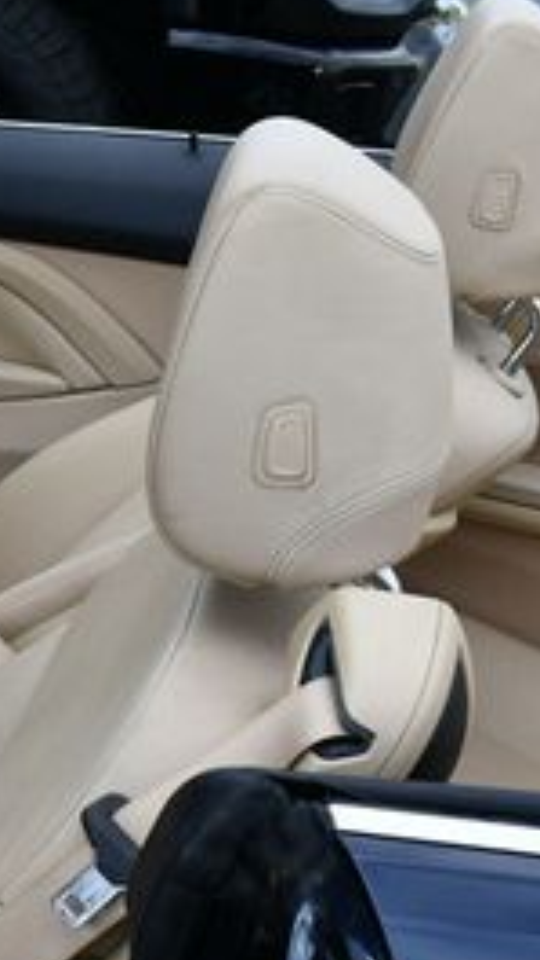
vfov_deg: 23.2
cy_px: 688
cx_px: -547
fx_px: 2317
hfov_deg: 11.8
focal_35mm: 91
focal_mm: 18
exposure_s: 1/250
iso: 200
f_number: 6.3
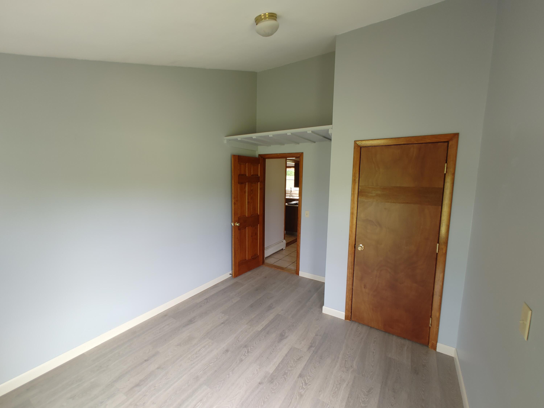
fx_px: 236
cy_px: 204
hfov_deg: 98.2
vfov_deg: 81.7
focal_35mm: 15
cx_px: 272
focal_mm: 1.78
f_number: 1.9
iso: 100
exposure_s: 1/30
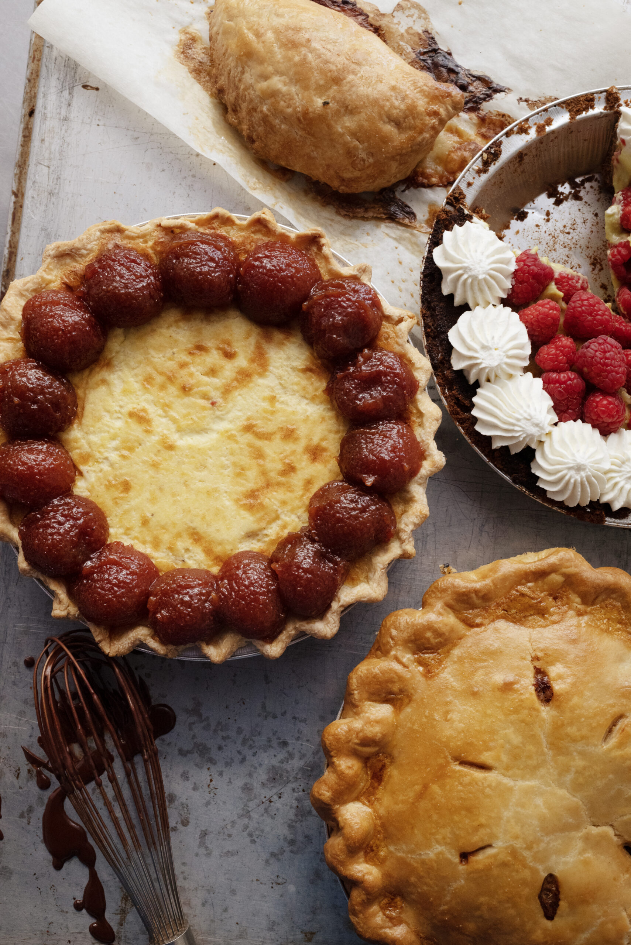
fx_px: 919
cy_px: 472
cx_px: 316
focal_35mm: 35
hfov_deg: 37.9
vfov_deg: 54.4
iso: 1600
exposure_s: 1/100
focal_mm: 35
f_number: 8
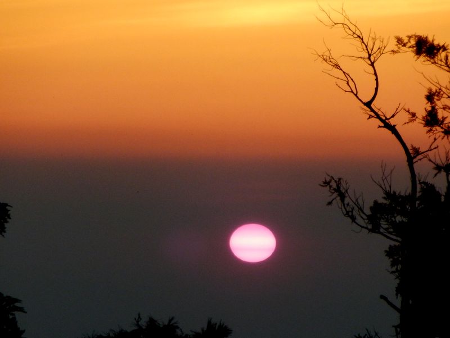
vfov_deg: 5.0
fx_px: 3905
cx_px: 225
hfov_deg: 6.6
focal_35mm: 300
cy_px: 169
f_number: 5.9
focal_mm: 52.5
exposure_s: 1/320
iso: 320
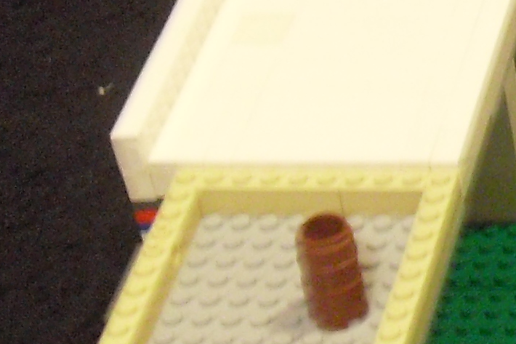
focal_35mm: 177
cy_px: 198
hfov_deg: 10.6
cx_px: 1039
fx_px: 2536
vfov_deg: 7.8
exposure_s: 1/6
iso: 200
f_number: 2.8
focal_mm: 6.3
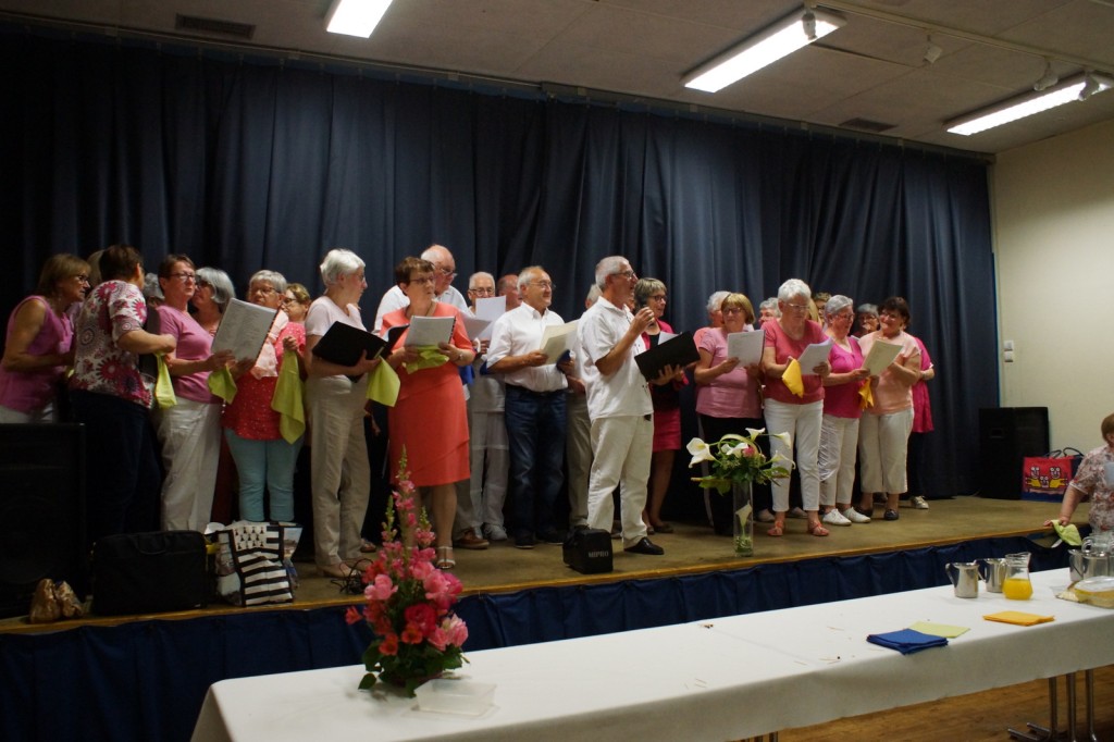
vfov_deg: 43.6
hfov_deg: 61.9
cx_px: 557
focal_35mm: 30
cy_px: 371
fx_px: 928
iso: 1600
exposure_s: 1/100
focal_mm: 20
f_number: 4
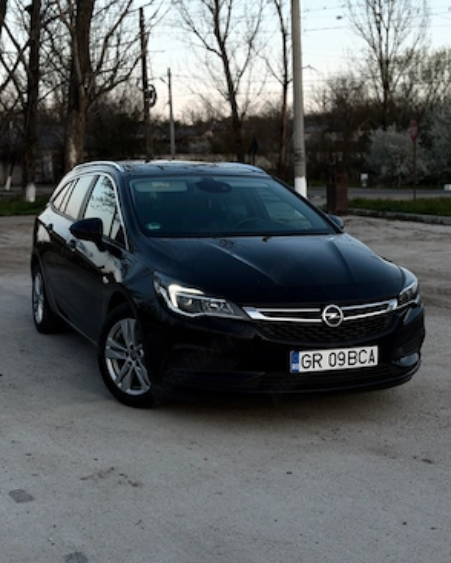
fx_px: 850
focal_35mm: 51
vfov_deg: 36.6
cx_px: 229
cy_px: 261
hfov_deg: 29.7
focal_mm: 6.76
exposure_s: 1/319
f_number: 1.78
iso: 64
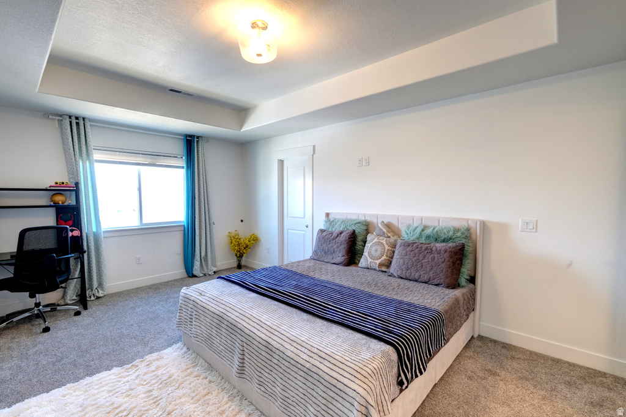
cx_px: 313
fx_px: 261
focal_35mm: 15
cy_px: 208
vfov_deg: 77.3
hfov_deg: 100.4
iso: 500
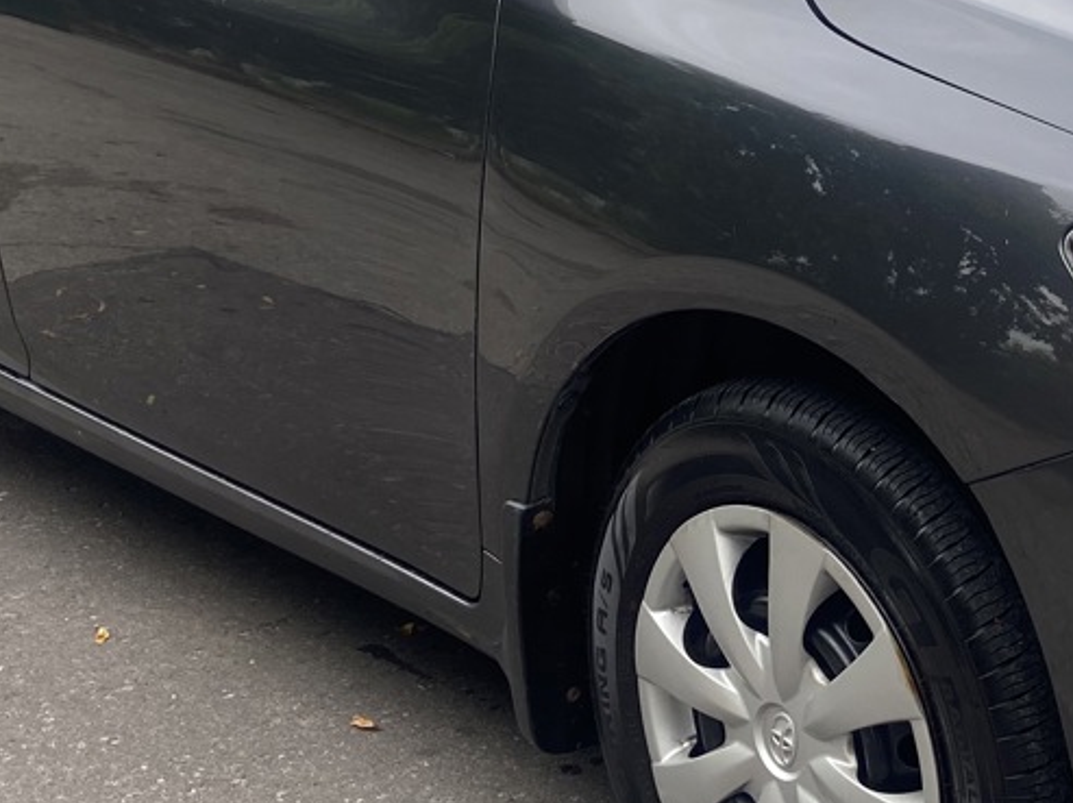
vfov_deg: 19.3
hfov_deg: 24.7
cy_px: 228
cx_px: 1027
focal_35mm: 76
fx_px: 2354
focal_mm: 4.25
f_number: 1.8
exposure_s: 1/312
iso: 32
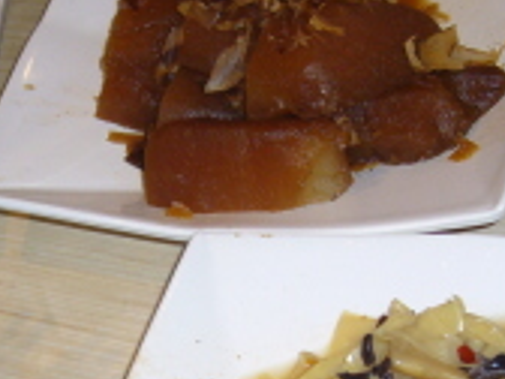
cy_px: 287
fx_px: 1517
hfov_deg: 18.9
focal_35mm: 104
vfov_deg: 14.2
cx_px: 180
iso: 100
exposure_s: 1/60
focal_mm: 5.8
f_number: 2.8
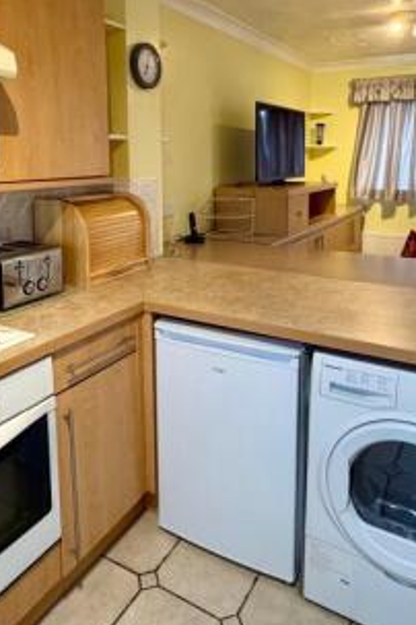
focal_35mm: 28
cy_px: 216
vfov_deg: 64.0
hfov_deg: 46.4
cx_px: 213
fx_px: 485
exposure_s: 1/50
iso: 200
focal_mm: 2.22
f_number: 2.2
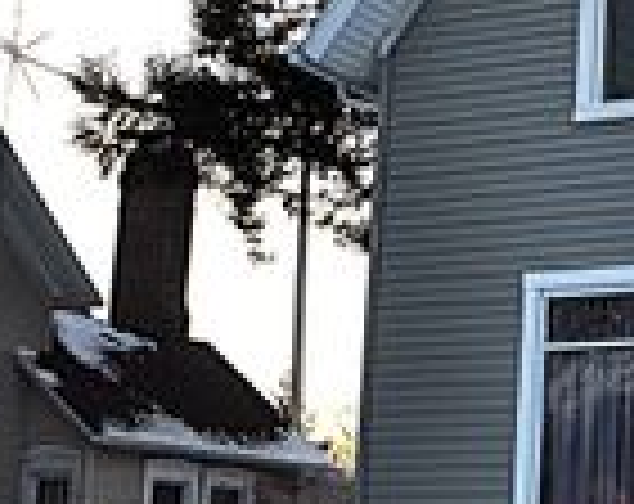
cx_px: 1021
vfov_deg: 17.0
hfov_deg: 18.3
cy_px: 306
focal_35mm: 90
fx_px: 1684
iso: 220
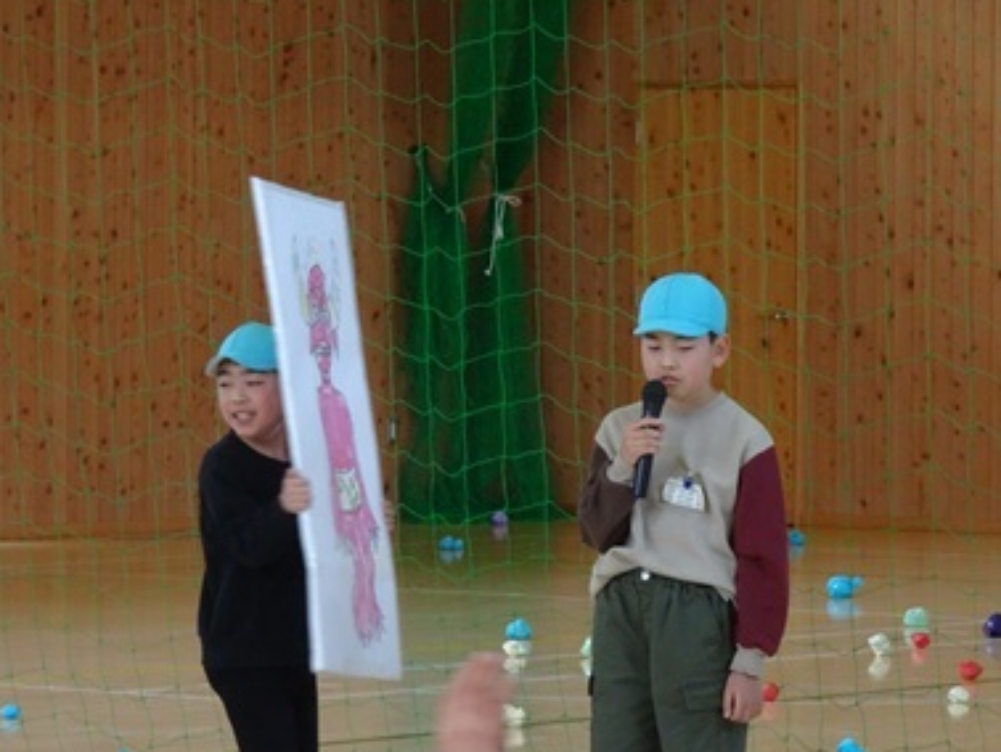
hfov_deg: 8.6
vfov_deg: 6.5
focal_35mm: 230
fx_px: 6655
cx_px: 425
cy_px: 478
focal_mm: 30.42
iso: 800
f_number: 5.6
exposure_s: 1/100
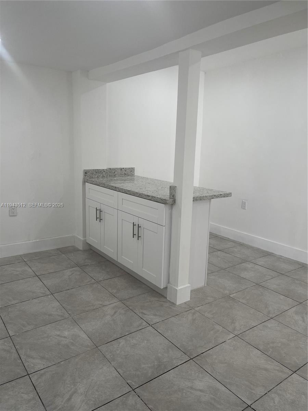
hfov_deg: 53.1
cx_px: 154
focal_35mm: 26
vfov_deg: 67.3
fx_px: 308
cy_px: 206
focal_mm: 5.1
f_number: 1.6
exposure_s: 1/120
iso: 50
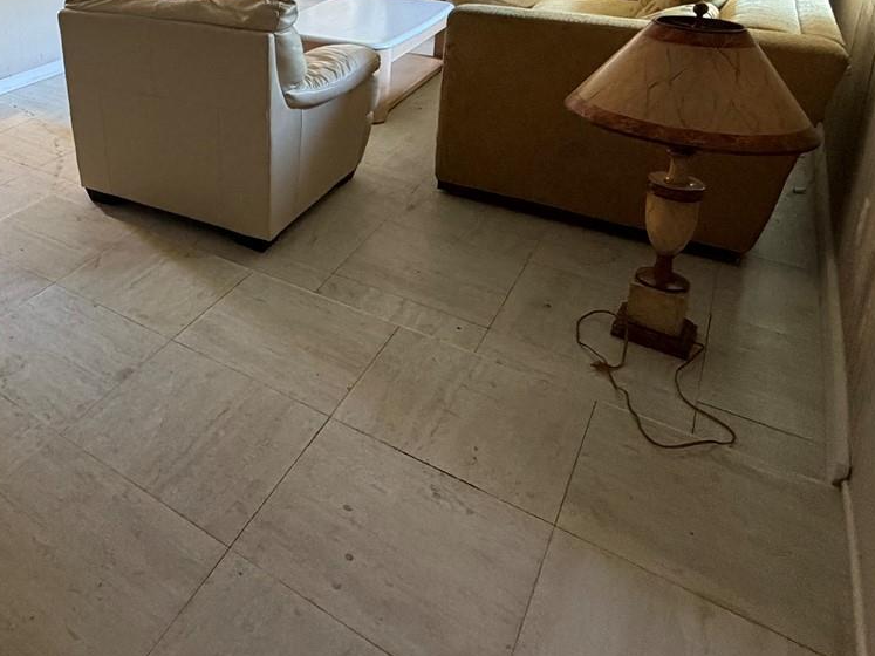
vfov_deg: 41.9
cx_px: 66
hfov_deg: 51.8
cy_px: 34
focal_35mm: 30
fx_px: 758
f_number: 2.2
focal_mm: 2.22
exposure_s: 1/60
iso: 500
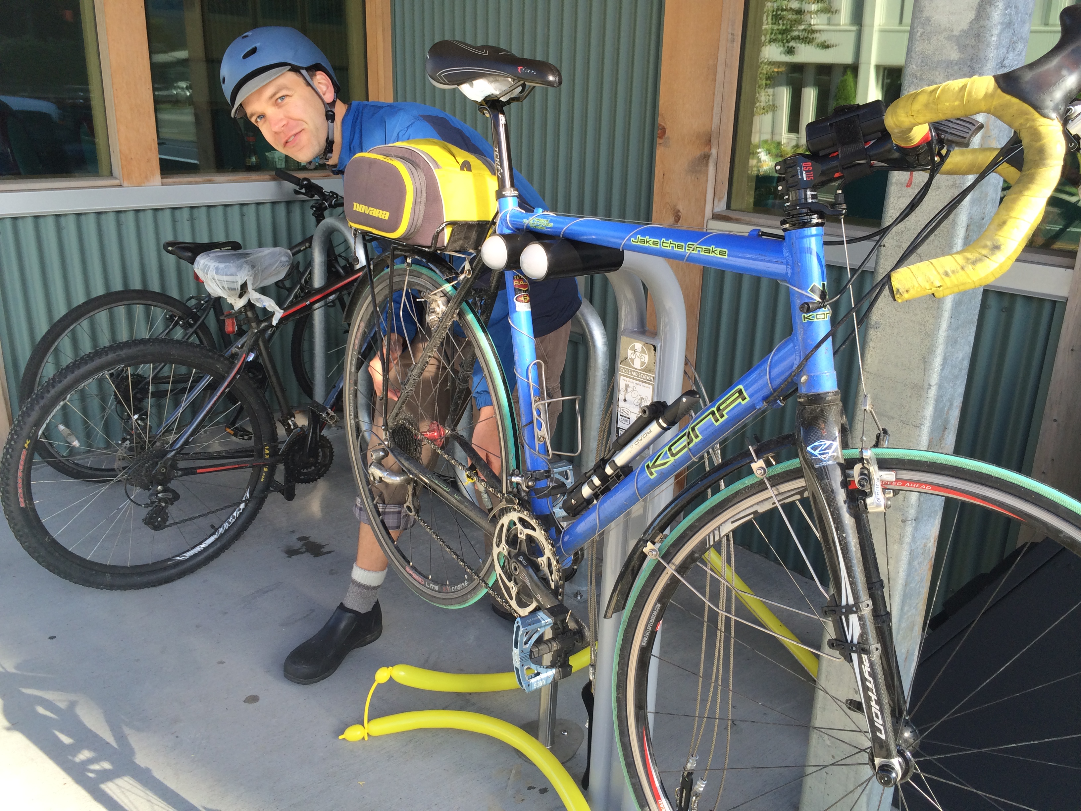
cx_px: 540
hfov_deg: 61.7
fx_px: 906
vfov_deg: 48.2
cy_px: 406
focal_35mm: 29
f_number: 2.2
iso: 32
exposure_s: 1/227
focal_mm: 4.15
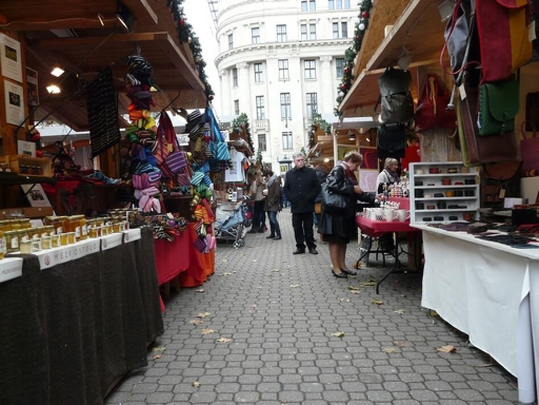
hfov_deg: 63.4
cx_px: 270
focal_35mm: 28
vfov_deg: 49.8
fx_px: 436
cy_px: 202
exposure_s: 1/125
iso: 160
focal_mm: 4.6
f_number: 2.8
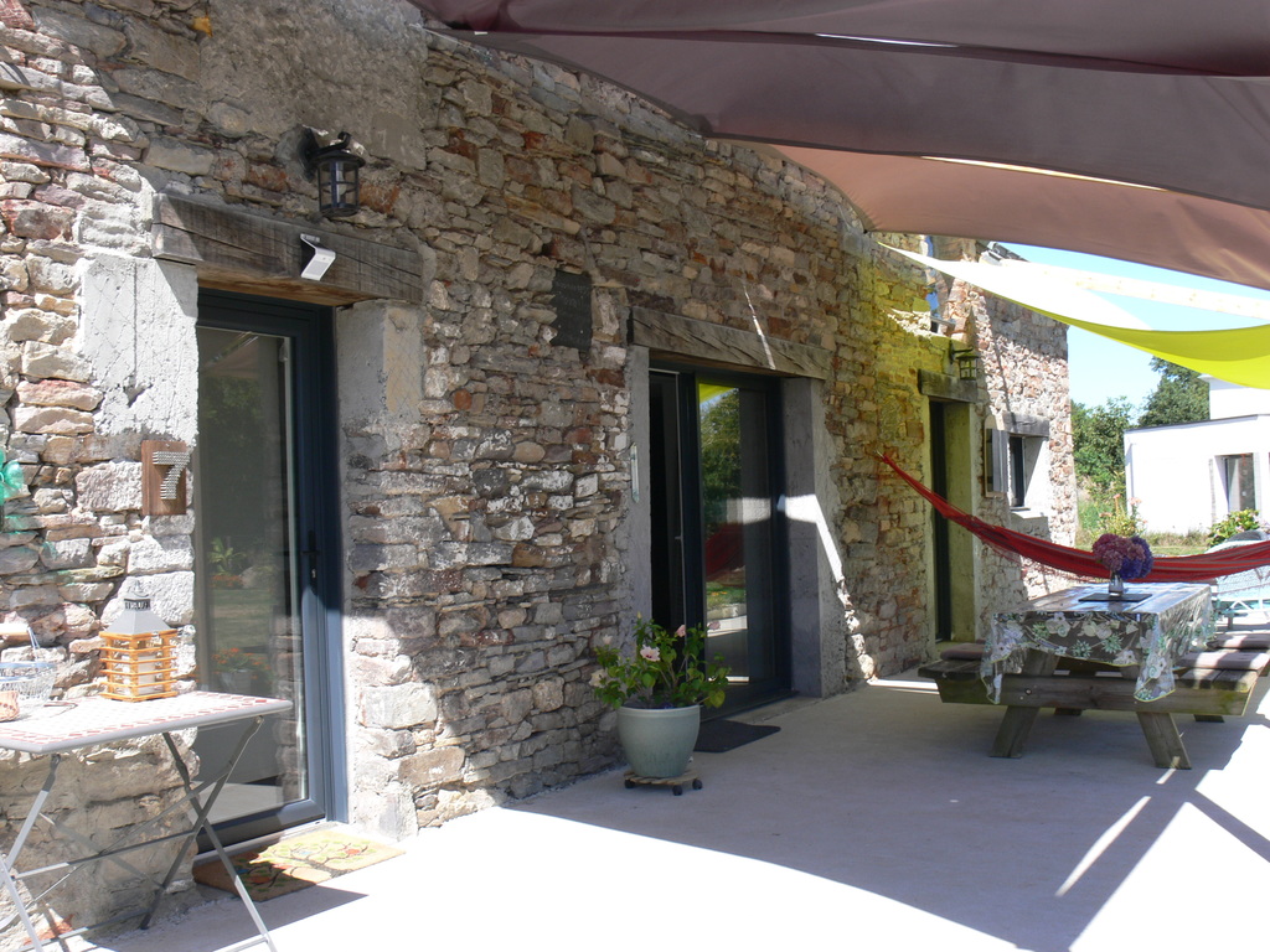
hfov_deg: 52.6
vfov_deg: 40.7
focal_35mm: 35
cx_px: 635
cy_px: 476
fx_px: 1284
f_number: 5.6
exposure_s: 1/125
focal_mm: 7.4
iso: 80
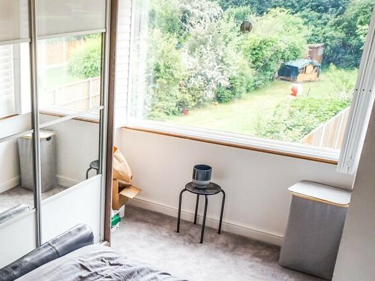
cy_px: 210
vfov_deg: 31.0
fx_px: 498
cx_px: 59
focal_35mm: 46
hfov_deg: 39.1
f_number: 5.6
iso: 400
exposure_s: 1/125
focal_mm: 18
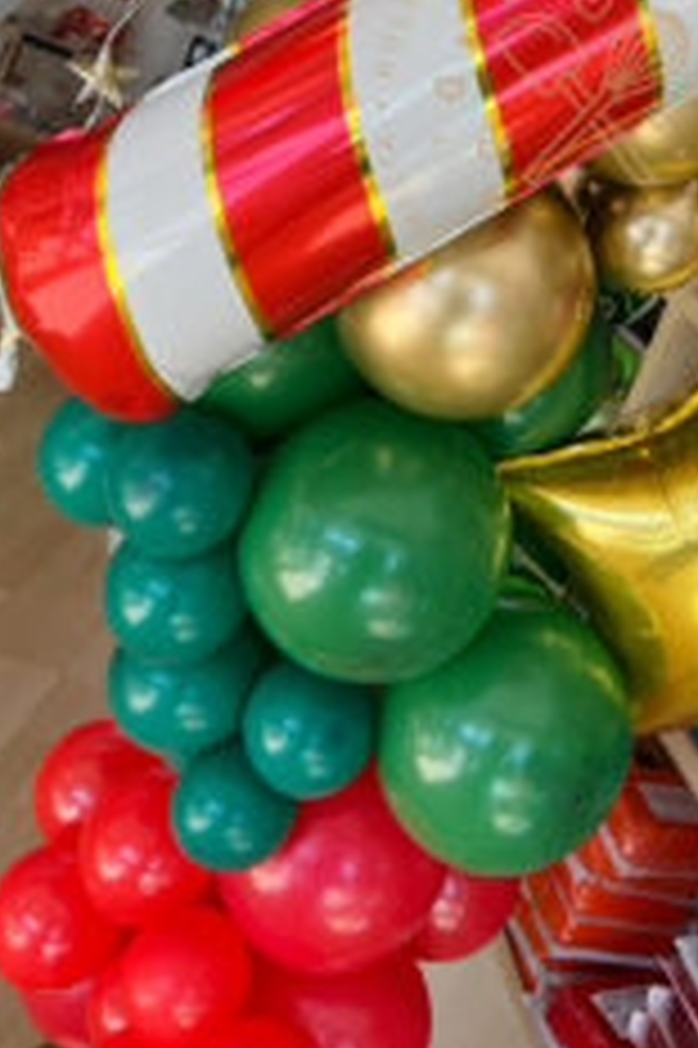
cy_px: 106
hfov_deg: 26.3
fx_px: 1456
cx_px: 583
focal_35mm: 50
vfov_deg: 37.1
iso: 40
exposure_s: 1/198
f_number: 1.5
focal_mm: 5.7
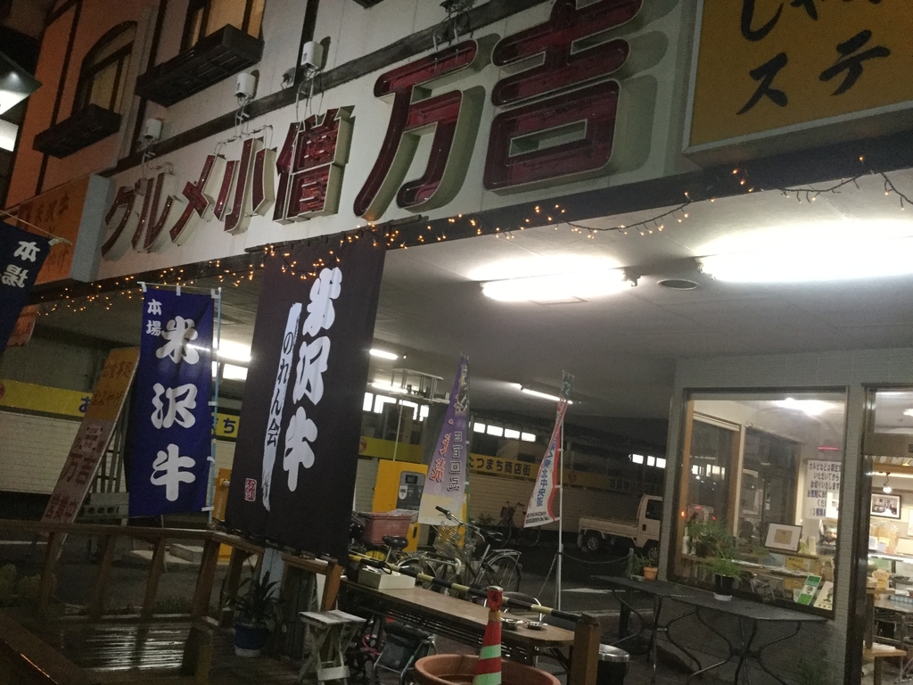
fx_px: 818
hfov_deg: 58.4
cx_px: 456
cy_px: 342
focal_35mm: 31
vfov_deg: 45.4
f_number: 2.4
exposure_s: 1/30
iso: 160
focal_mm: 3.3
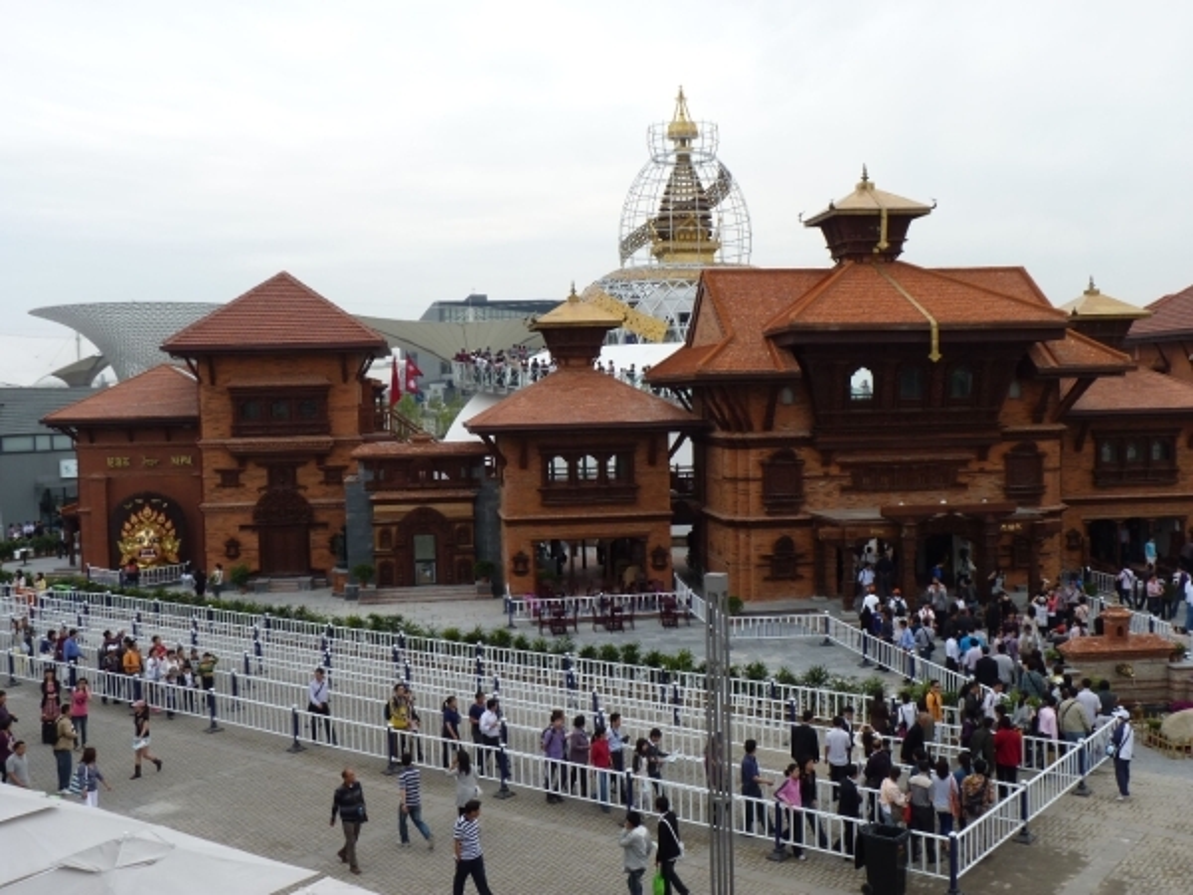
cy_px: 448
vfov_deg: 38.7
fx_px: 1275
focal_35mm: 37
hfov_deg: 50.1
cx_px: 596
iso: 80
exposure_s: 1/250
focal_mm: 6.6
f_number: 4.5
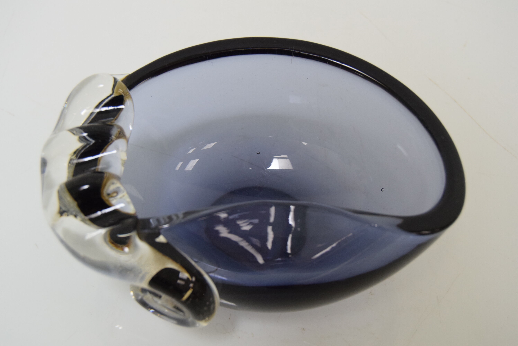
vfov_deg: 26.5
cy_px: 173
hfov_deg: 38.9
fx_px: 734
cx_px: 259
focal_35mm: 51
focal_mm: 34
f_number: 5.6
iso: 1600
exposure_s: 1/125
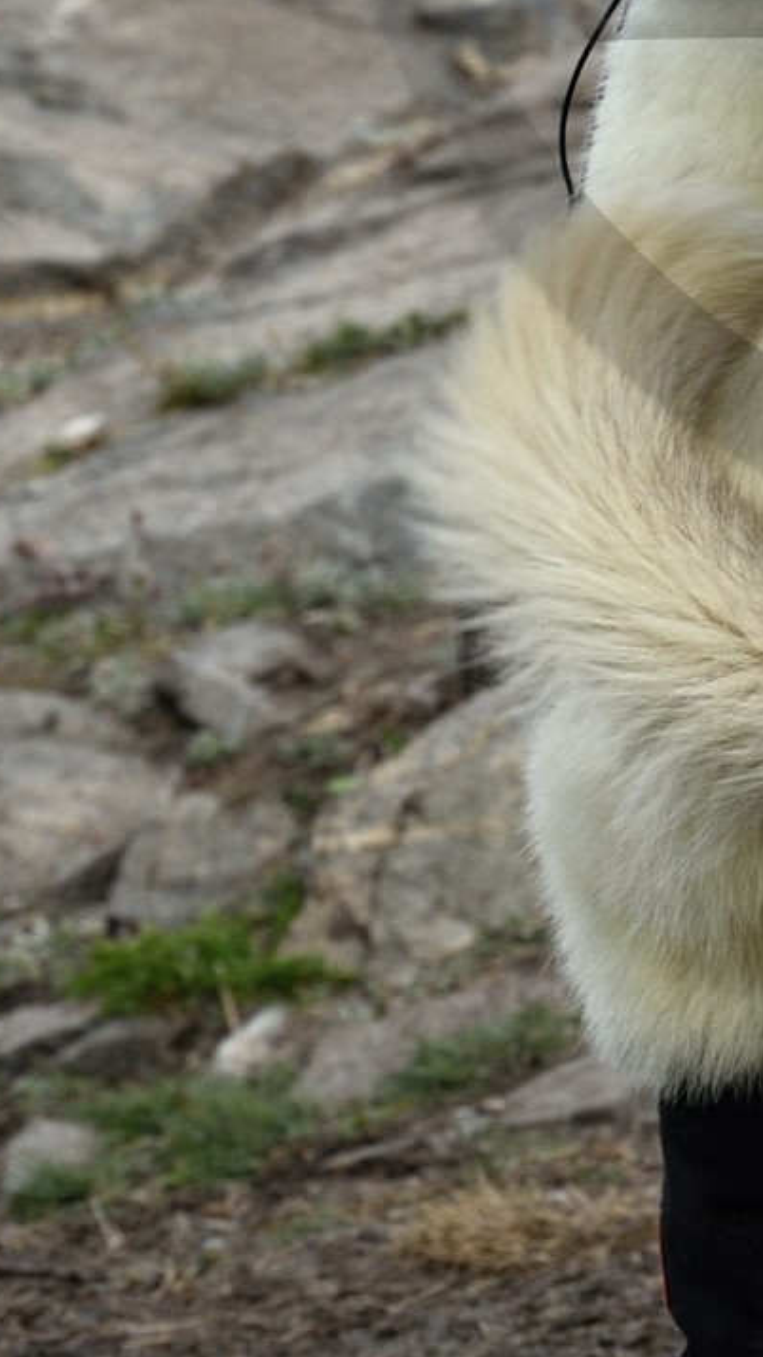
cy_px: -309
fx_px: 16443
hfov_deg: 2.7
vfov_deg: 4.7
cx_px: 1188
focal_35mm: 457
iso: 400
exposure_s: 1/400
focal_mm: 130
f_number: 8
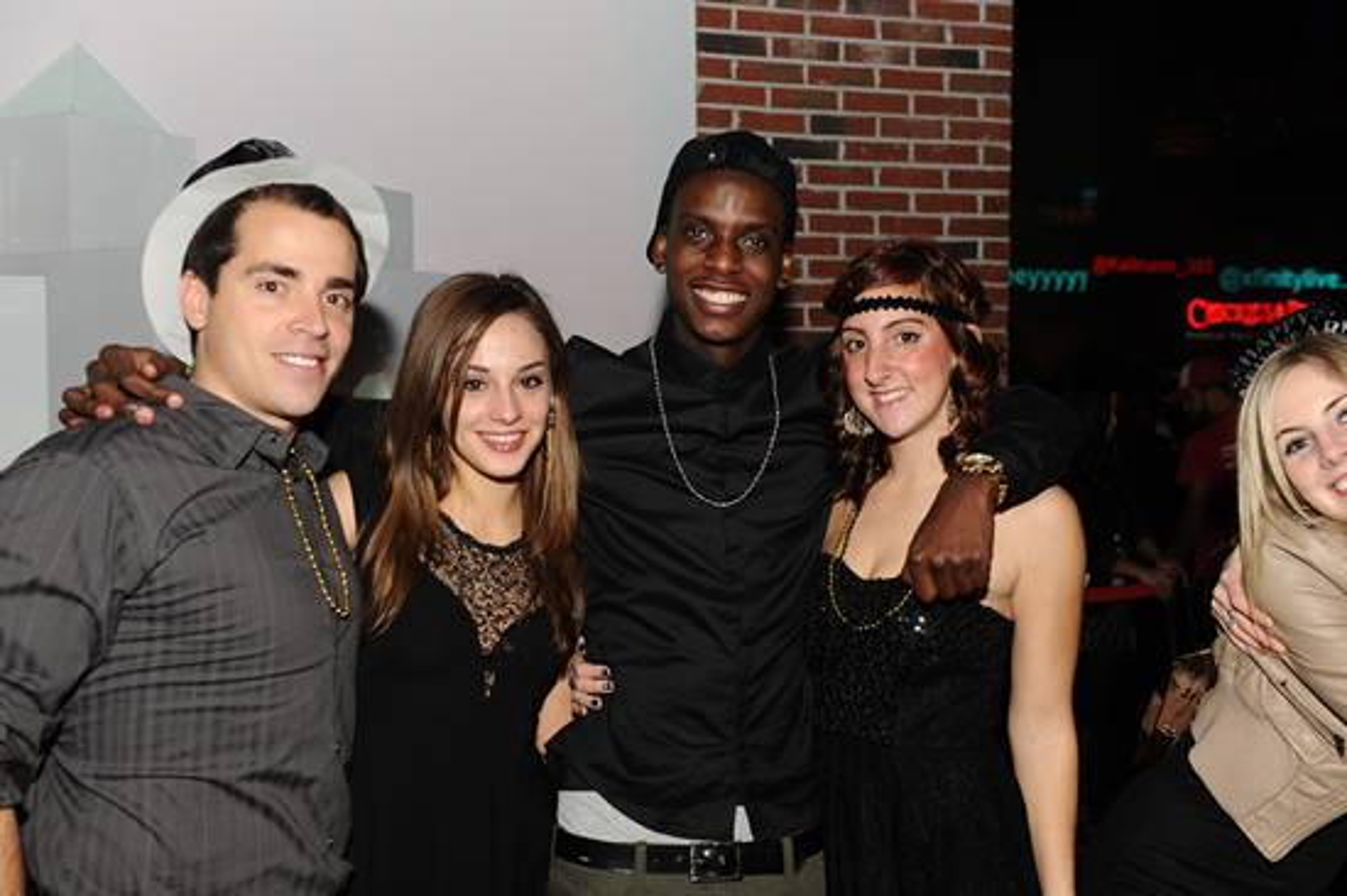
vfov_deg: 33.4
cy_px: 448
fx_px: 1496
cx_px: 674
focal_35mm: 40
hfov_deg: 48.5
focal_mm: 40
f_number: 4.8
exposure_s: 1/250
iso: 800
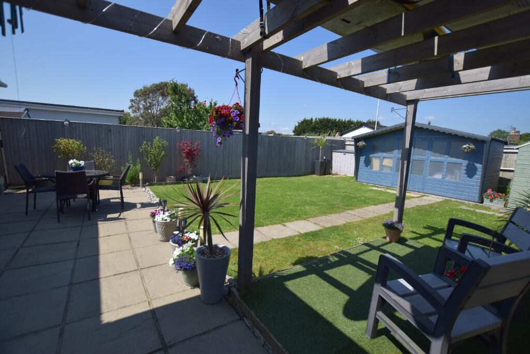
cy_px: 177
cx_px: 265
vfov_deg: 72.1
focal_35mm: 16
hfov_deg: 95.0
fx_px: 243
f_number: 3.5
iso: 200
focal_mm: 11
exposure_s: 1/2500
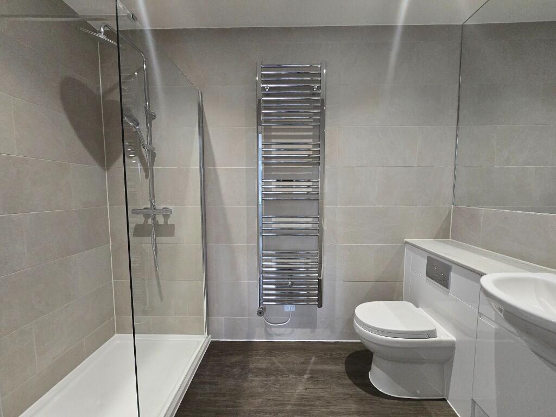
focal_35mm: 13
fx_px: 209
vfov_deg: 89.9
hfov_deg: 106.2
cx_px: 278
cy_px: 208
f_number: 2.2
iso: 400
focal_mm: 2.2
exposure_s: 1/100
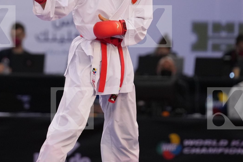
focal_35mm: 513
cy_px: 26
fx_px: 3462
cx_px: 72
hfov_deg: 4.0
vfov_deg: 2.7
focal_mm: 200
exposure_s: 1/1000
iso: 2000
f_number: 2.8
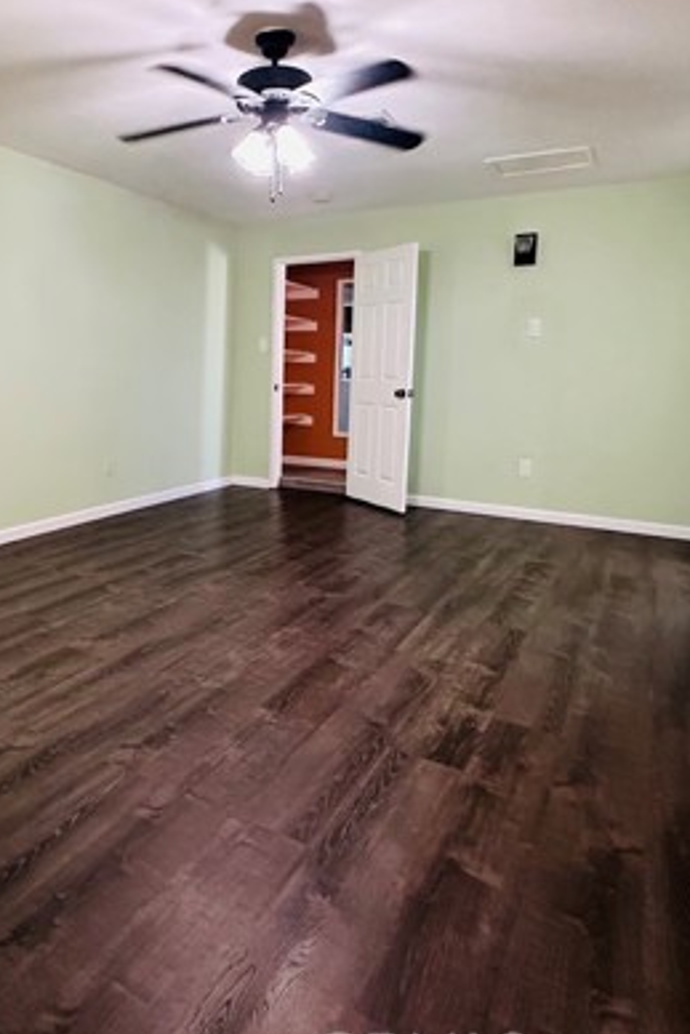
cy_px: 456
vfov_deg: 73.4
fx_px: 689
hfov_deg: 52.1
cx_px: 226
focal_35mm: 24
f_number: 2.2
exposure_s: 1/60
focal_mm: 2.22
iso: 500
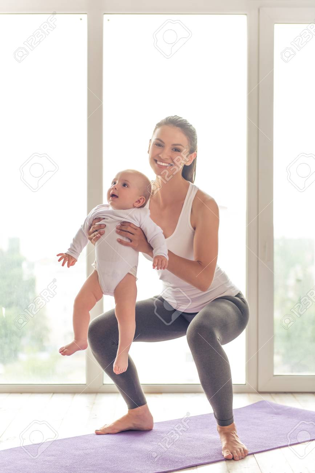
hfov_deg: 19.5
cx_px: 158
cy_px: 236
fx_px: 918
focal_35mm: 70
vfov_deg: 28.8
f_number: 3.2
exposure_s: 1/160
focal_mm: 70
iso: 320
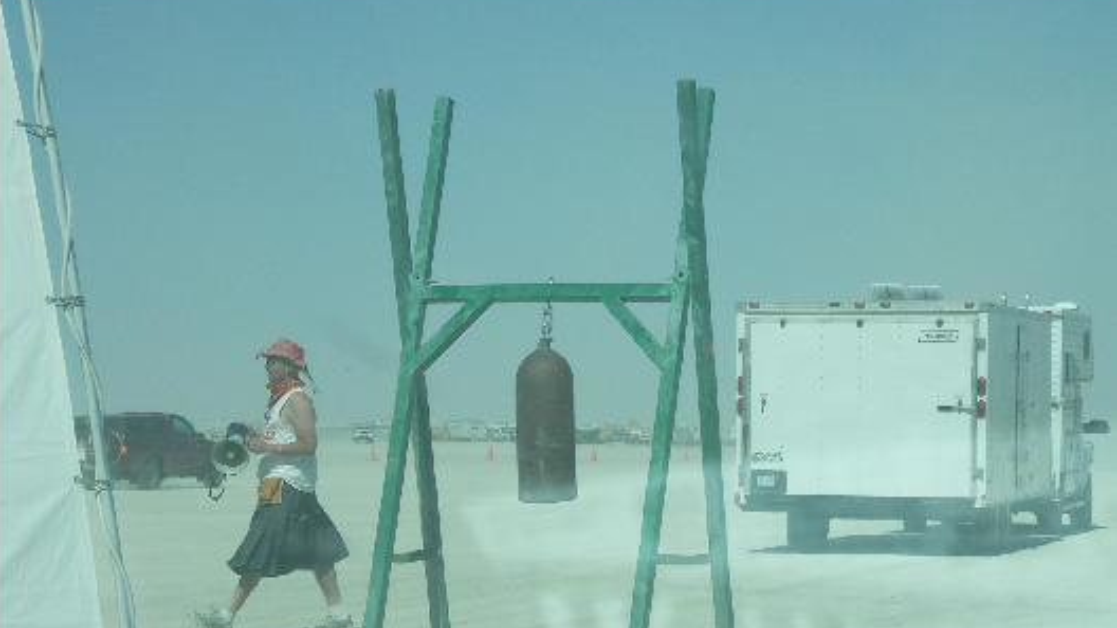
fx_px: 3939
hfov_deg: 16.1
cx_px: 557
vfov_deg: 9.1
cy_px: 393
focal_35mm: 133
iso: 100
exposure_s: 1/800
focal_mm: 29.9
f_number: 7.1
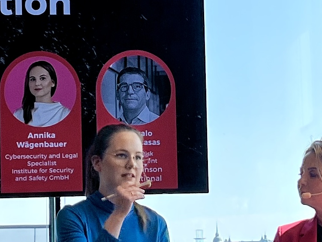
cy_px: 240
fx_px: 838
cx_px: 168
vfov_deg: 16.1
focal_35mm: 90
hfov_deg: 21.8
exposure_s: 1/1140
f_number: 1.6
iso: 50
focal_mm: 5.1
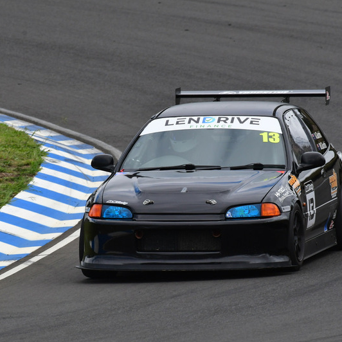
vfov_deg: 1.8
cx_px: 161
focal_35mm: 959
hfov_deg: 1.8
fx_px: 10719
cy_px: 171
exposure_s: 1/640
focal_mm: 500
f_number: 11
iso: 640
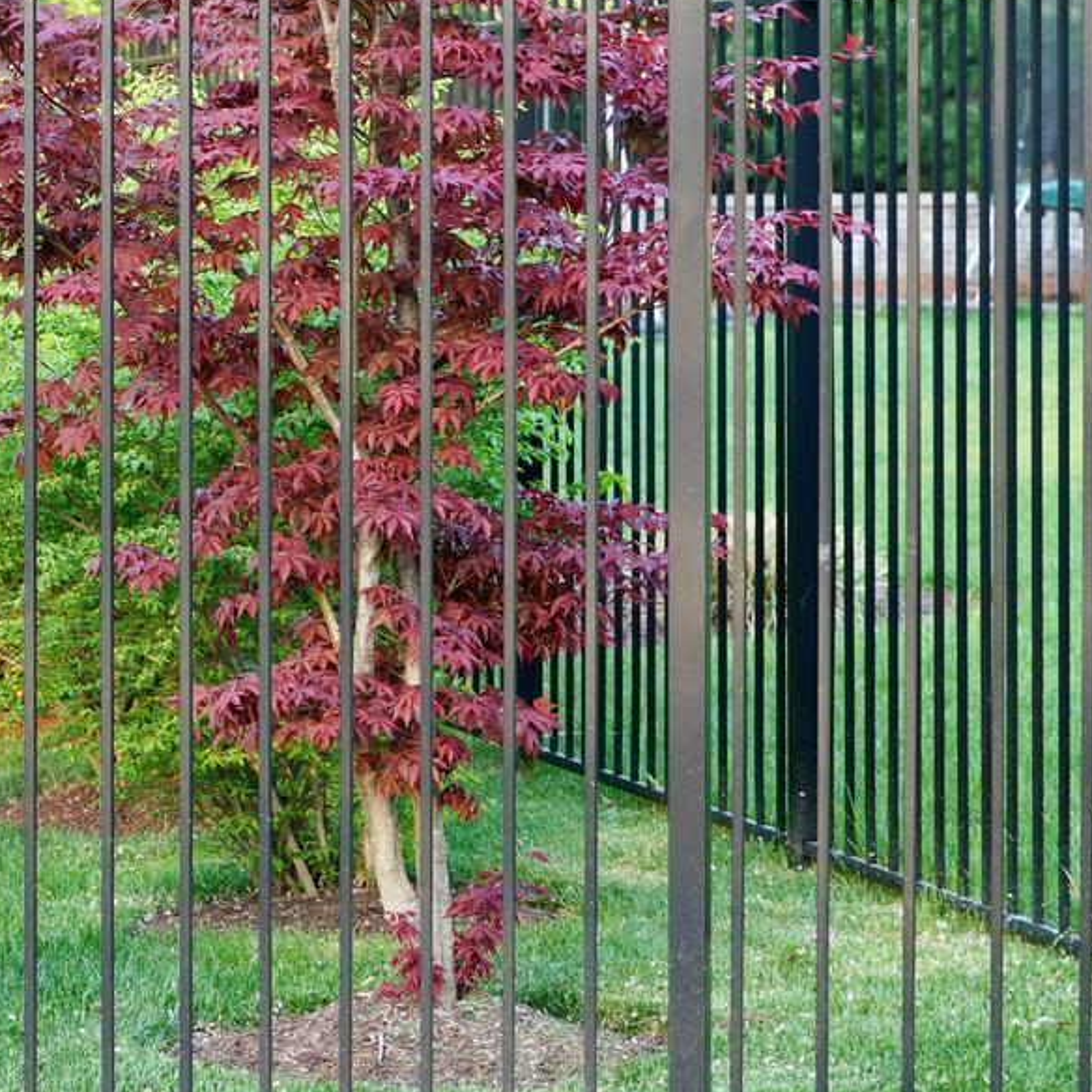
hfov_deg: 11.8
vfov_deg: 12.4
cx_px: -649
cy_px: 293
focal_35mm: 140
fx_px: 4997
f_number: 4
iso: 200
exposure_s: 1/50
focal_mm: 47
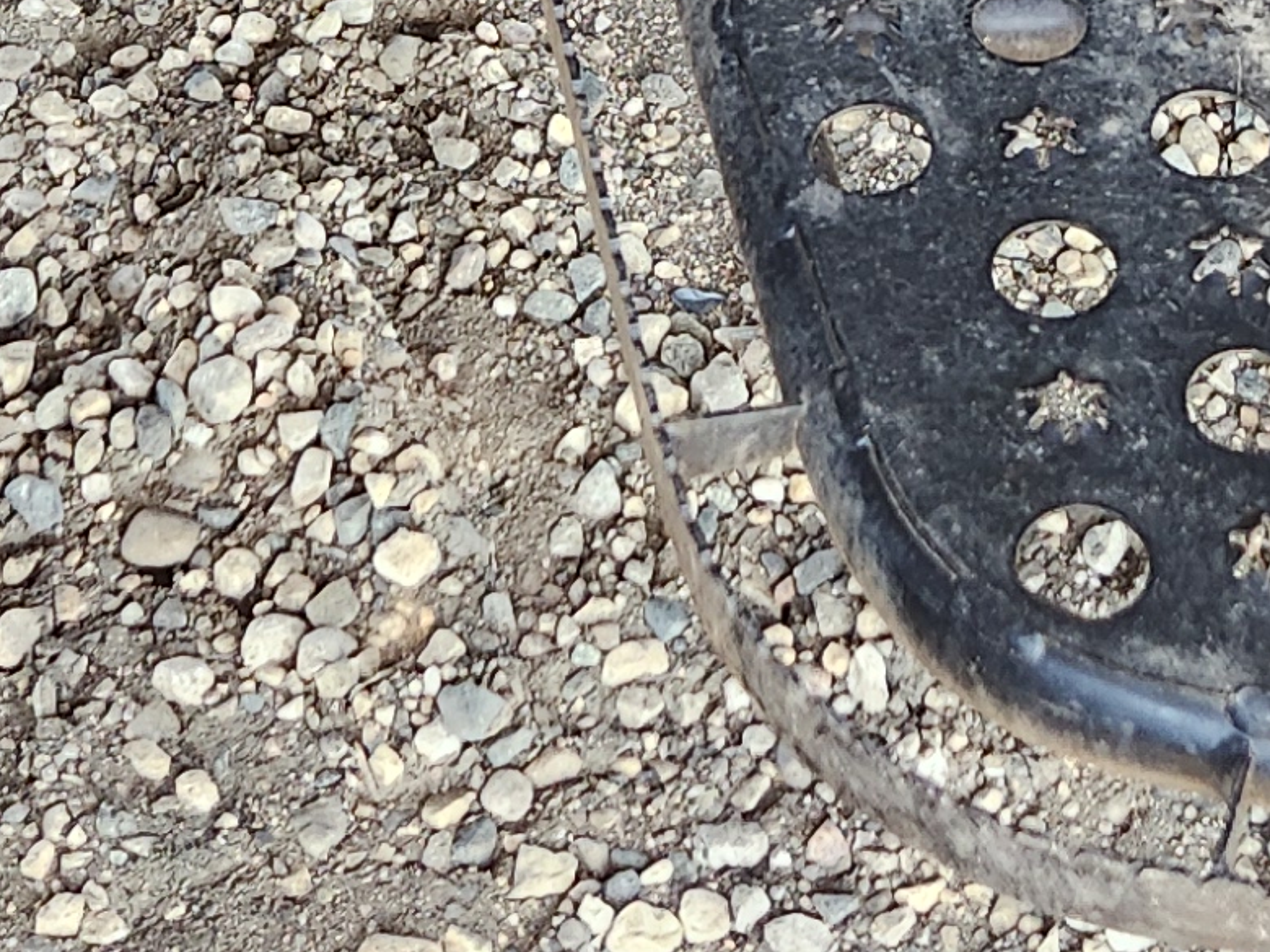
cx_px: 977
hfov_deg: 16.6
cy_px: -1124
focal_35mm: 118
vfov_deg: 11.1
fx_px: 4329
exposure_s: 1/180
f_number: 1.8
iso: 160
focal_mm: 5.4
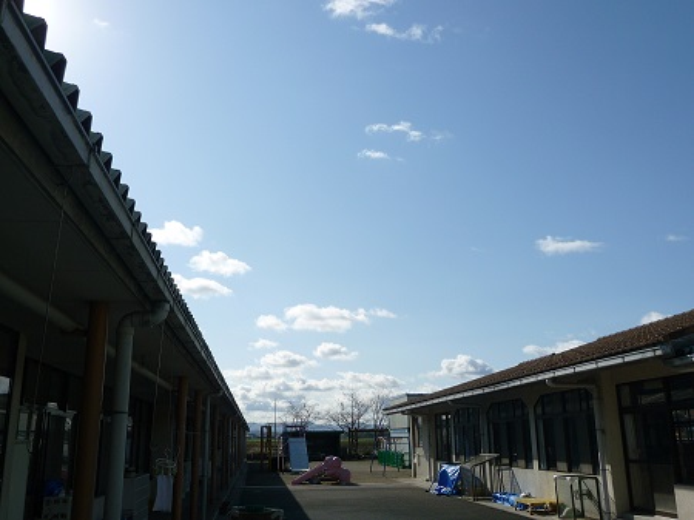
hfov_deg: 56.8
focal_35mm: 32
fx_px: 641
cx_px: 347
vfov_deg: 44.1
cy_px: 260
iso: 100
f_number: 8
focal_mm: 5.3
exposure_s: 1/400
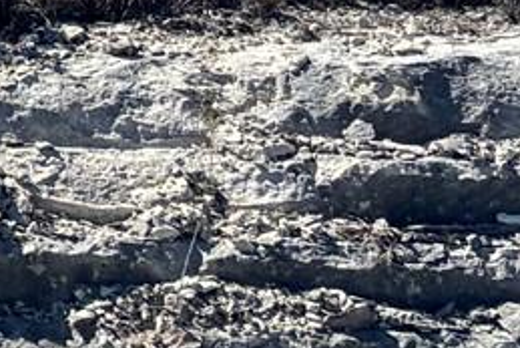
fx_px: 3093
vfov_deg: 6.0
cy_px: -603
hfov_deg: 8.0
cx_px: -1132
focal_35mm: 214
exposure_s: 1/3788
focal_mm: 5.96
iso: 50
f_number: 1.6
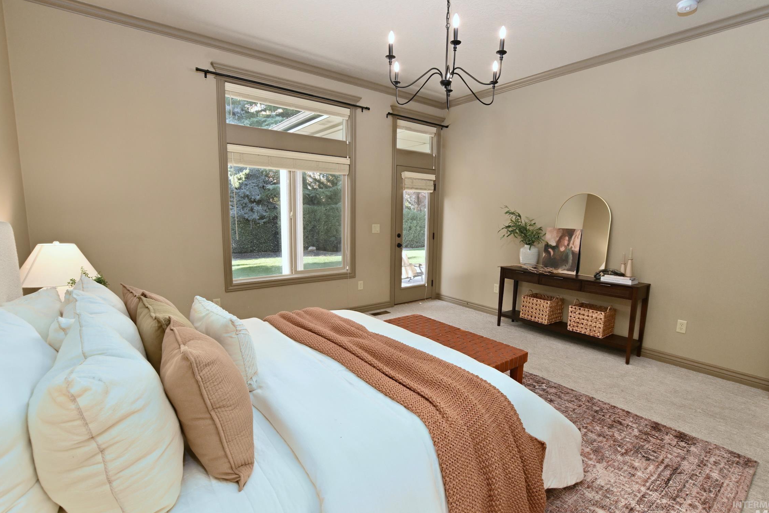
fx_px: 342
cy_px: 267
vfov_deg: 73.7
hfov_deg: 96.7
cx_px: 402
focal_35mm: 16
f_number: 7.1
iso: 400
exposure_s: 1/125
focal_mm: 10
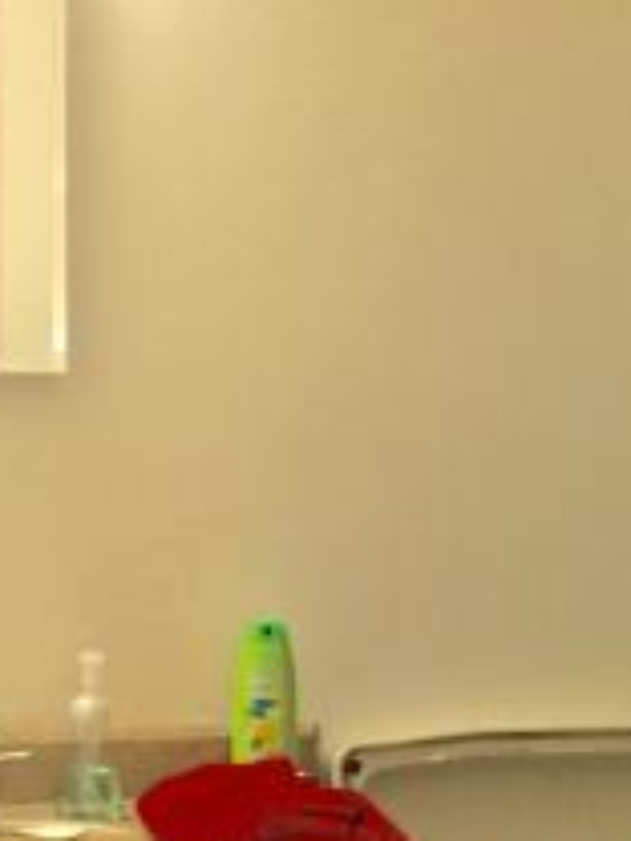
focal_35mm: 67
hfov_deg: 21.7
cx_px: 125
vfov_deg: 28.2
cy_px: 699
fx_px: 1628
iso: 200
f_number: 2.2
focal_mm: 4.15
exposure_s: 1/30
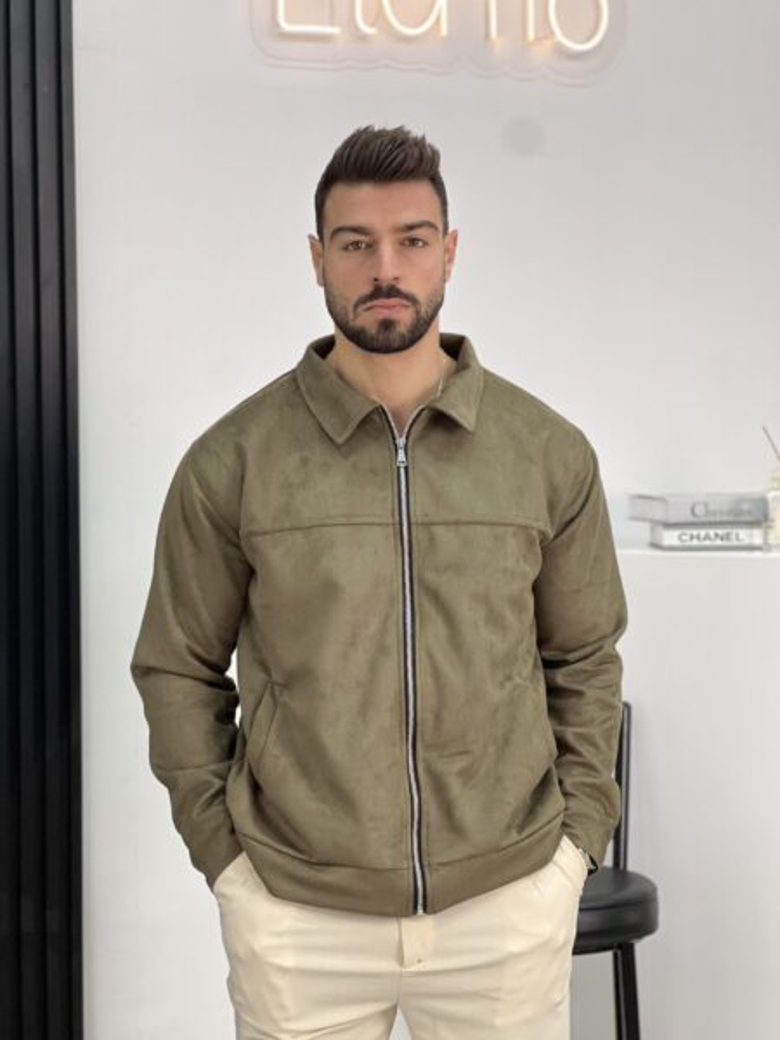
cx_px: 390
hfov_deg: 19.1
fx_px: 2313
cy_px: 520
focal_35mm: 77
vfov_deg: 25.3
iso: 160
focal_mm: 9
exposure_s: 1/121
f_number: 2.8
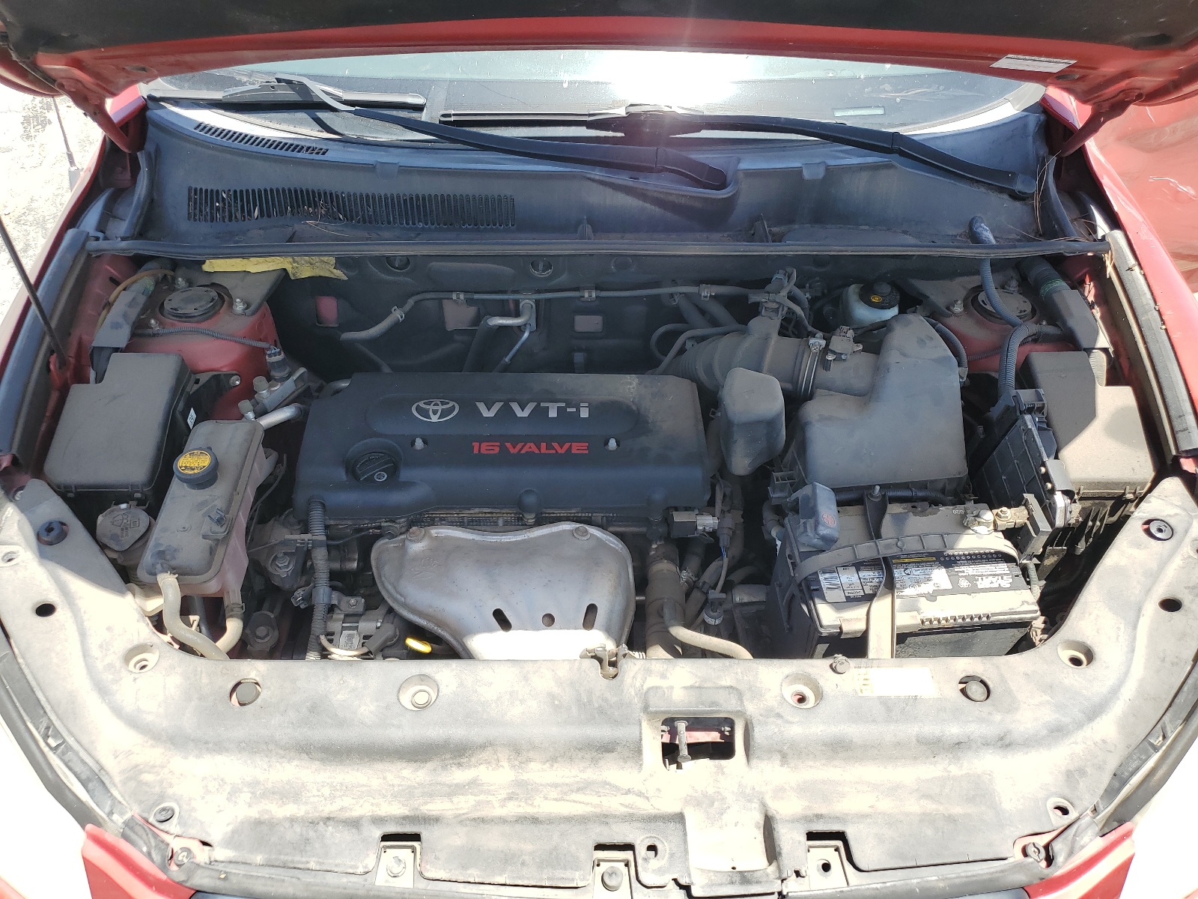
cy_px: 450
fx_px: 900
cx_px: 599
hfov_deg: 67.3
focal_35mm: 26
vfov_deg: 53.1
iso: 50
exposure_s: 1/667
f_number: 1.5
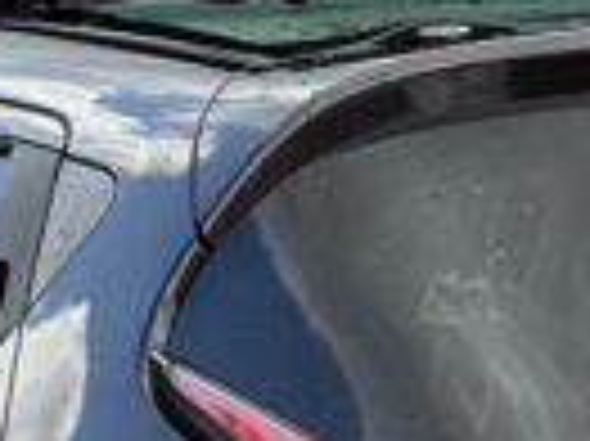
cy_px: 864
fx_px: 8037
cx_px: 446
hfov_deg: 4.2
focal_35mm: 472
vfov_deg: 3.1
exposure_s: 1/121
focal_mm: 9
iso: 32
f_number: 2.8
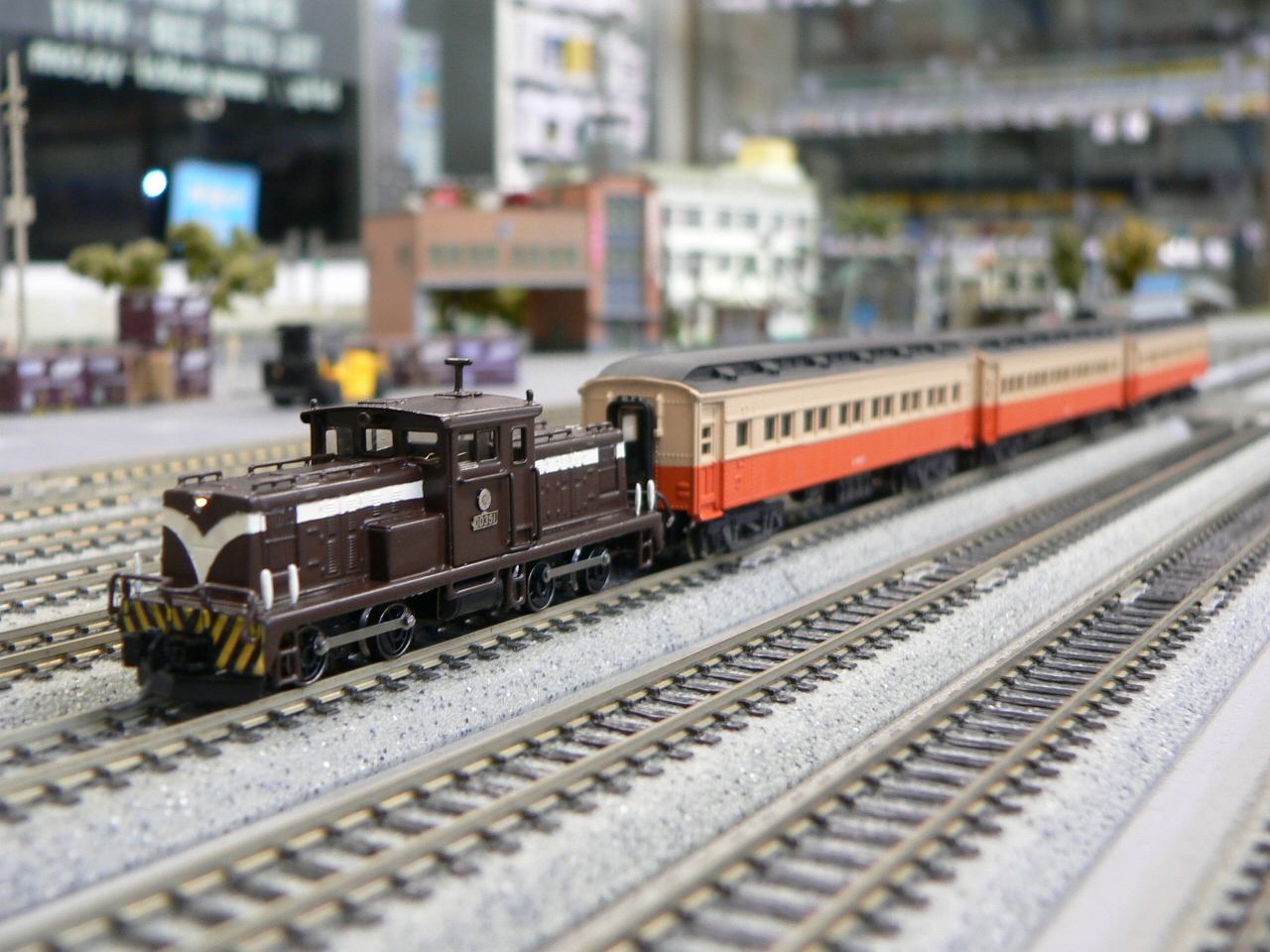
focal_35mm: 43
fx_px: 1578
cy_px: 476
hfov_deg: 43.9
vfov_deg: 33.6
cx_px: 635
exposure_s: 1/6
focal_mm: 7.1
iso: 100
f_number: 2.8
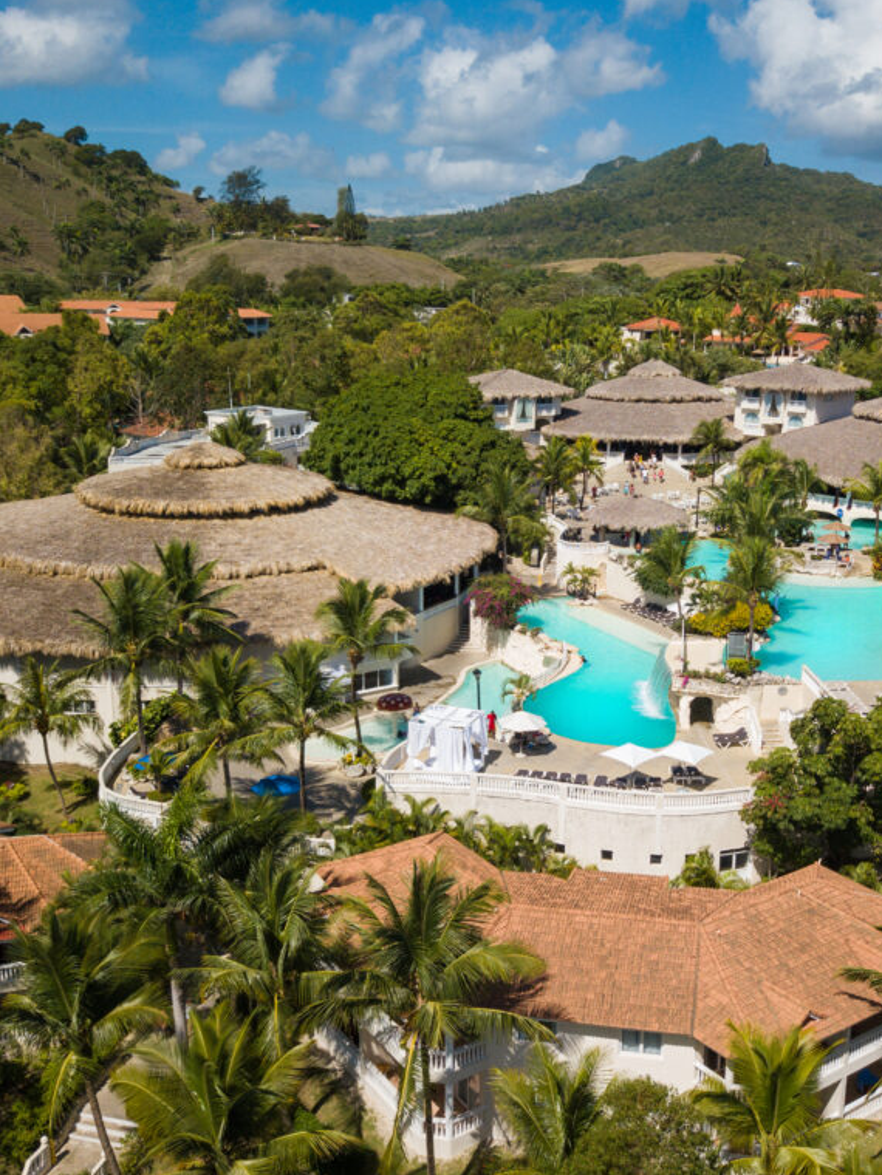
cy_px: 585
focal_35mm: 35
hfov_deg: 40.4
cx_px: 545
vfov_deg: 52.6
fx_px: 1189
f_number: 2.2
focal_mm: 4.7
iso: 100
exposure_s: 1/60
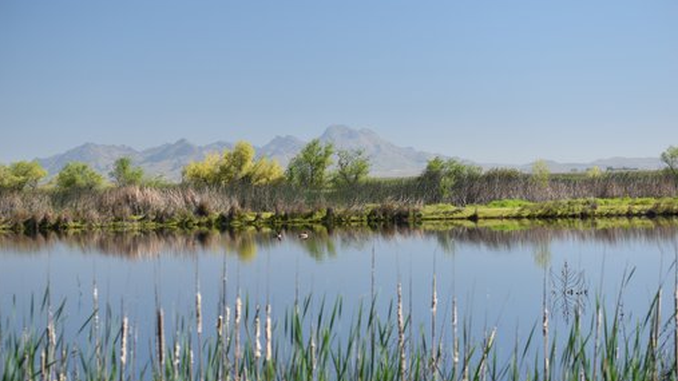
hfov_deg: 19.3
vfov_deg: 10.9
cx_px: 337
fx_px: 1995
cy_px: 201
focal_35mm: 111
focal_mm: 70
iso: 280
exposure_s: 1/500
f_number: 5.6
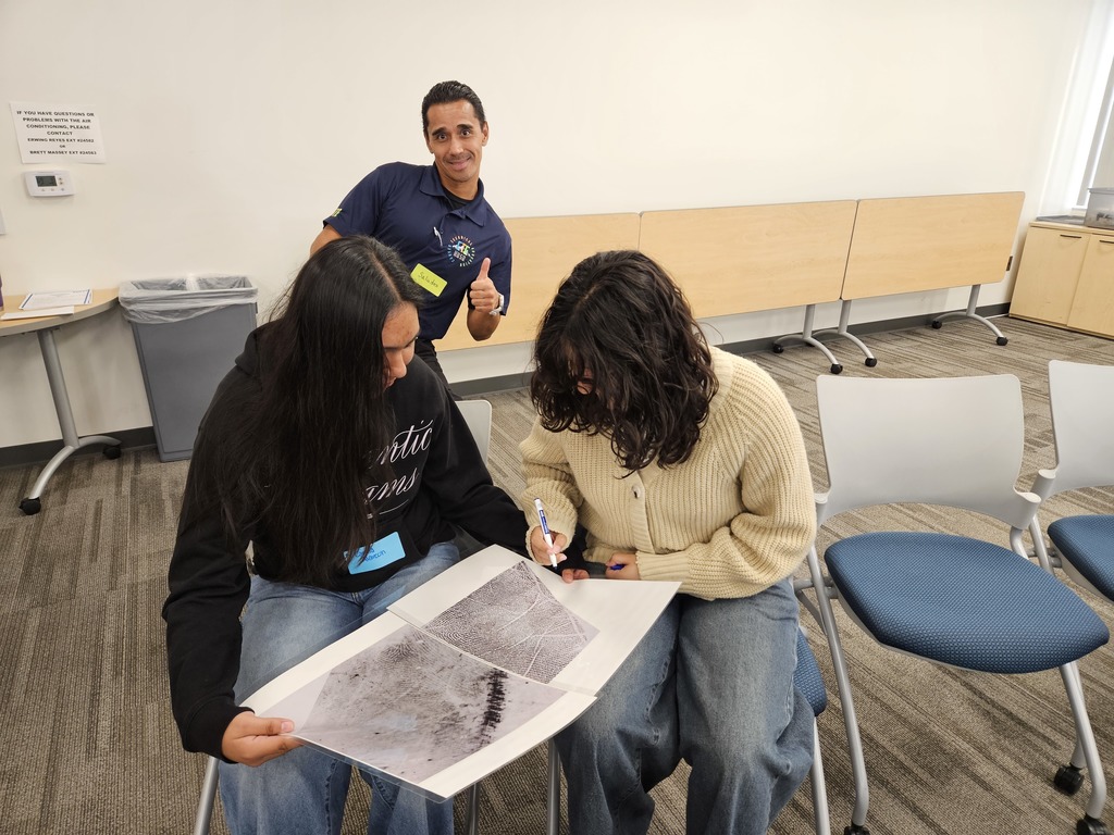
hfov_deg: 73.9
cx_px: 557
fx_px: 740
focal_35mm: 23
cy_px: 418
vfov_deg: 58.9
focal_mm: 5.4
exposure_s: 1/120
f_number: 1.8
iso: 250
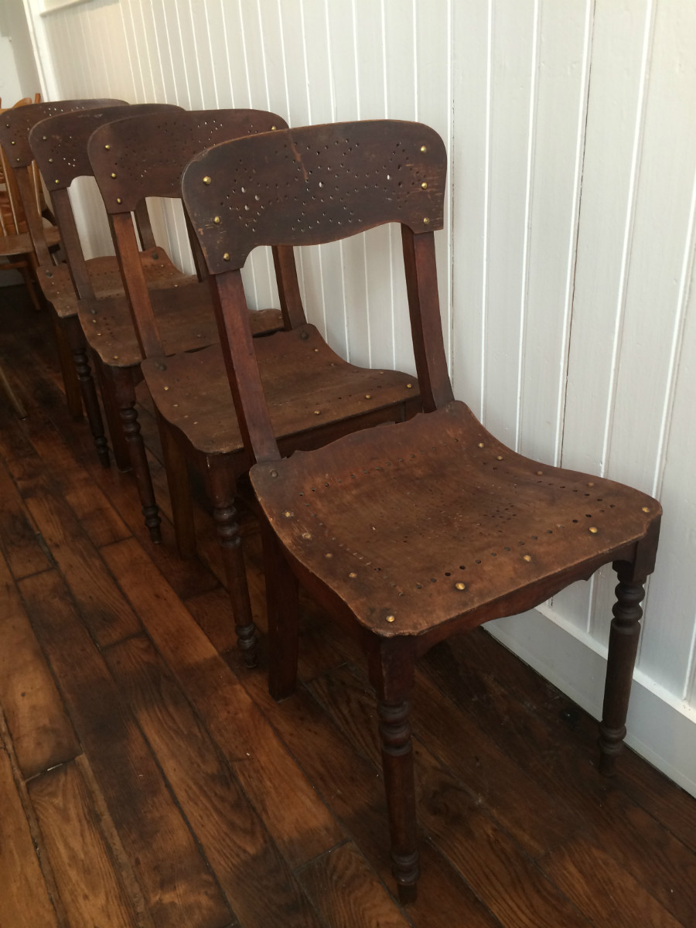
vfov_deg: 60.0
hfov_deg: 46.8
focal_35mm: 30
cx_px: 348
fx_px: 804
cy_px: 464
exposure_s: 1/30
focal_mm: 4.12
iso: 40
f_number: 2.2
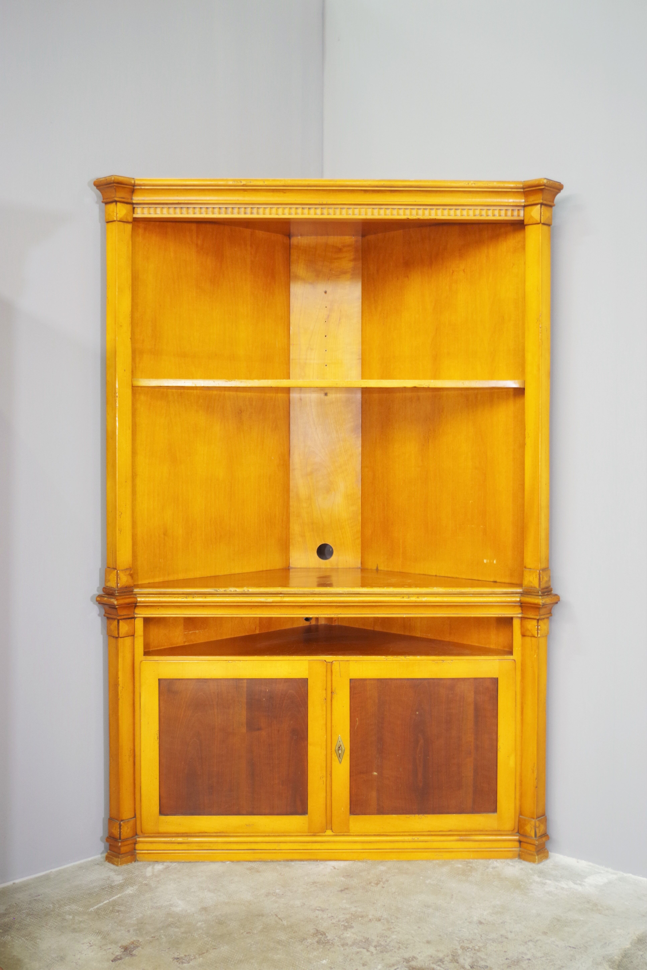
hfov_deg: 34.2
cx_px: 324
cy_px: 485
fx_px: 1051
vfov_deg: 49.6
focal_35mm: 39
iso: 800
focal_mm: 26.25
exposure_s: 1/13
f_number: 4
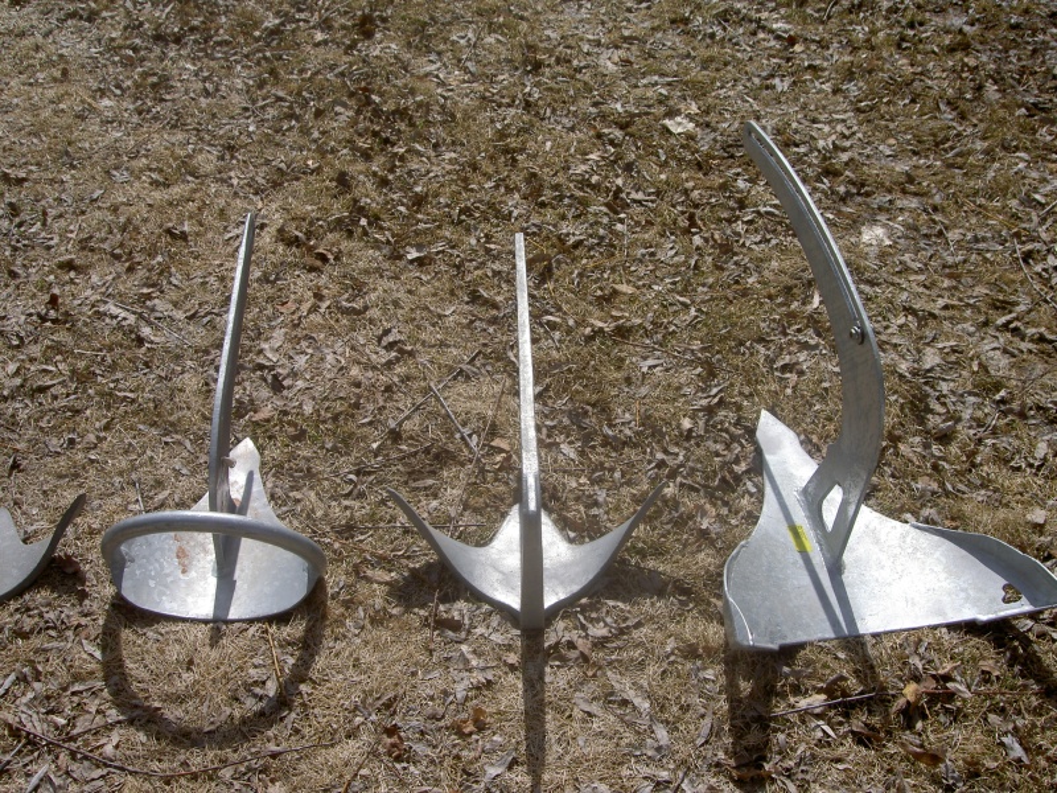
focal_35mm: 44
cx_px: 528
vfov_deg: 32.9
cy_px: 396
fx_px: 1344
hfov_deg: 42.9
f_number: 4.9
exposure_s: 1/640
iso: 50
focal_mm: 9
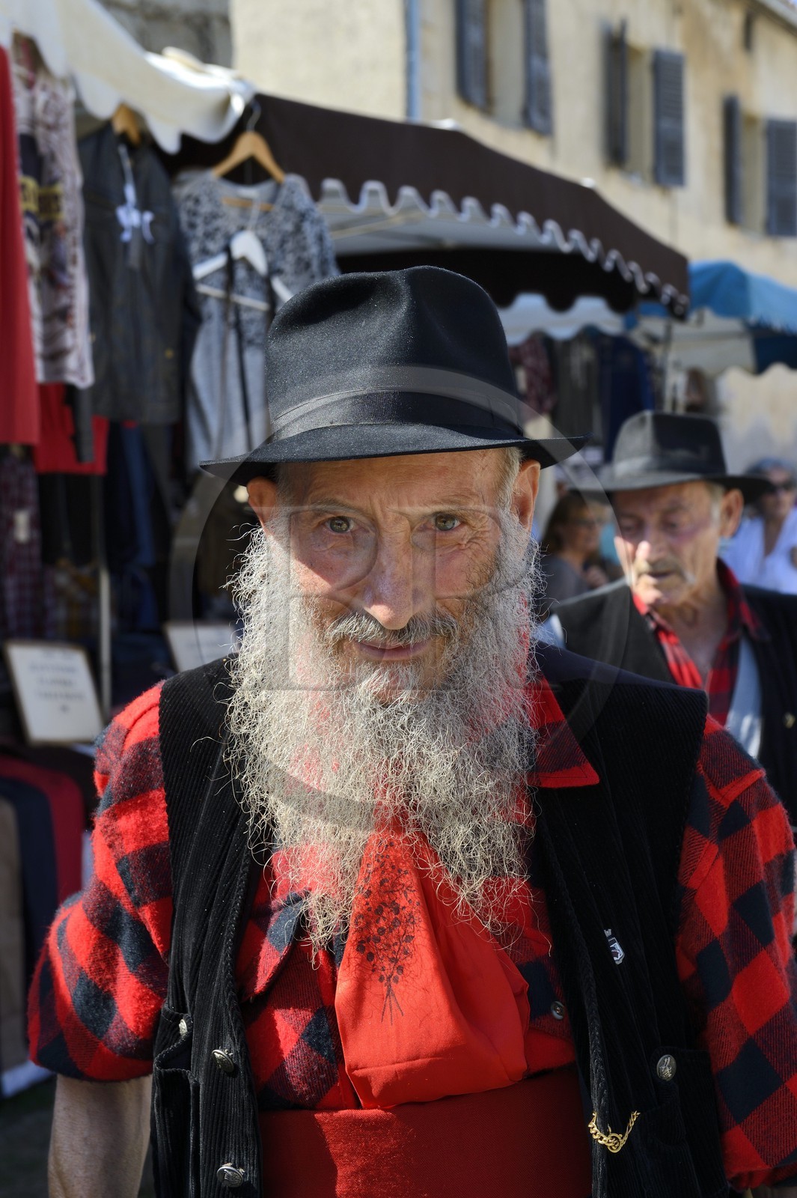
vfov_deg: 28.9
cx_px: 398
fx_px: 2327
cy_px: 599
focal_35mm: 70
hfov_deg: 19.4
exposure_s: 1/250
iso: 400
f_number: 10
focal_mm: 70
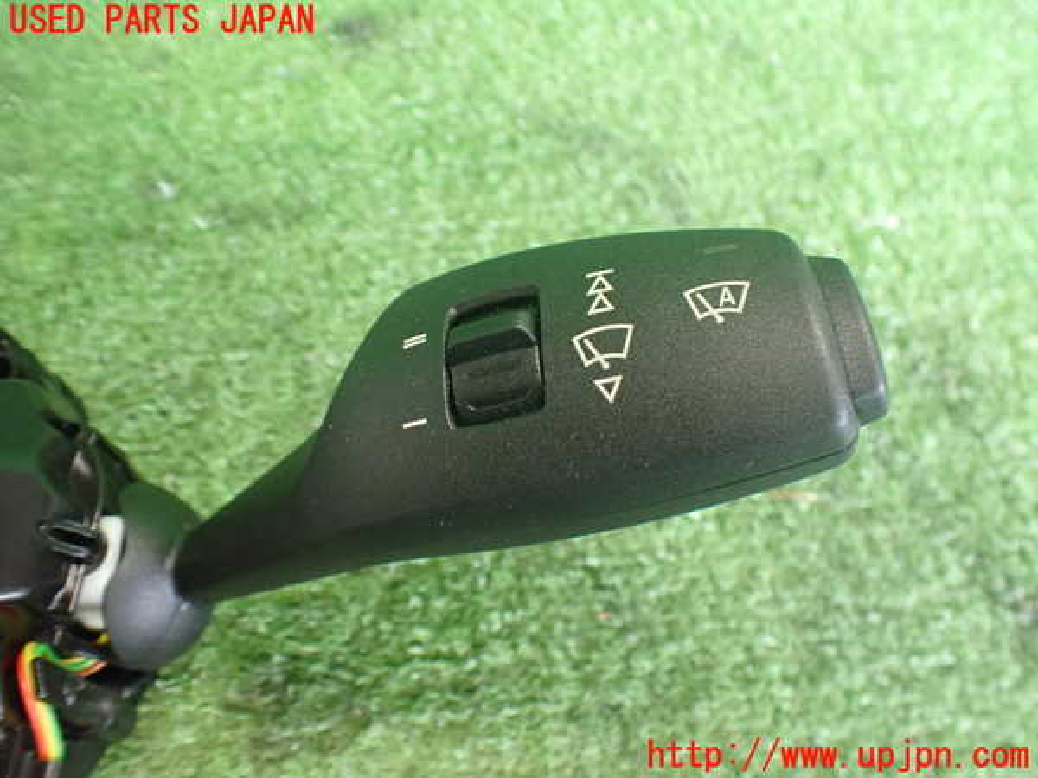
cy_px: 389
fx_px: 900
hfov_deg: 60.0
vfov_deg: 46.8
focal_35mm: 30
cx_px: 519
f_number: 2.3
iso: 800
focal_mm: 5.4
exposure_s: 1/50
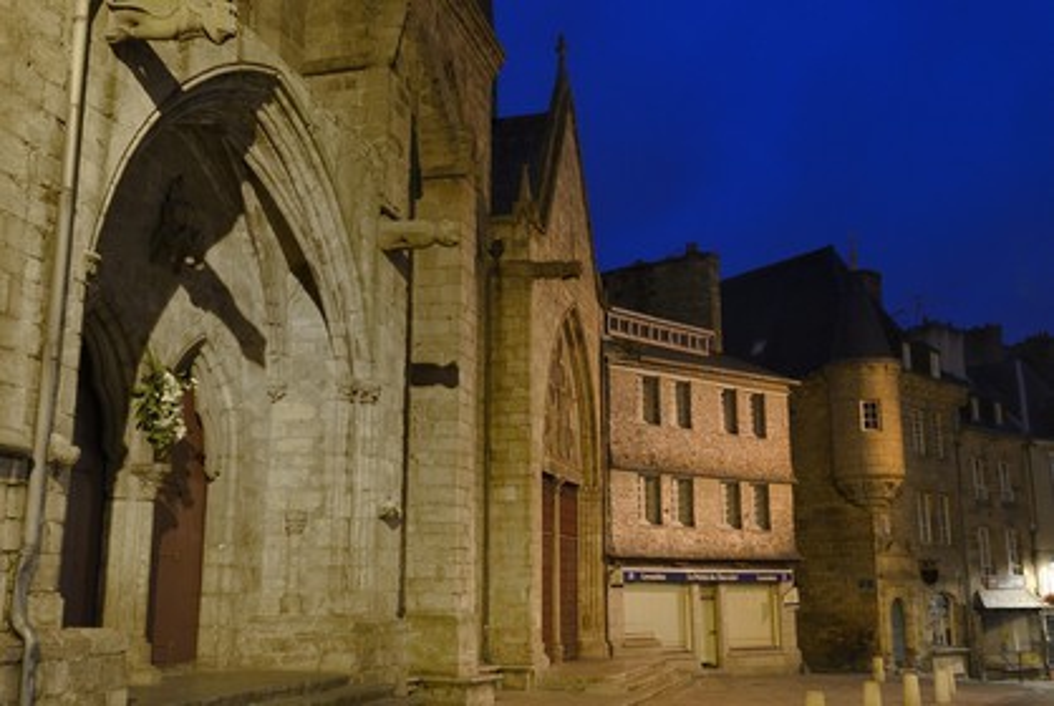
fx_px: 1114
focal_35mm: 38
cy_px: 353
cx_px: 527
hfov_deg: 50.6
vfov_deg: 35.2
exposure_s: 1/6
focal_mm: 38
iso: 1600
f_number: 6.3
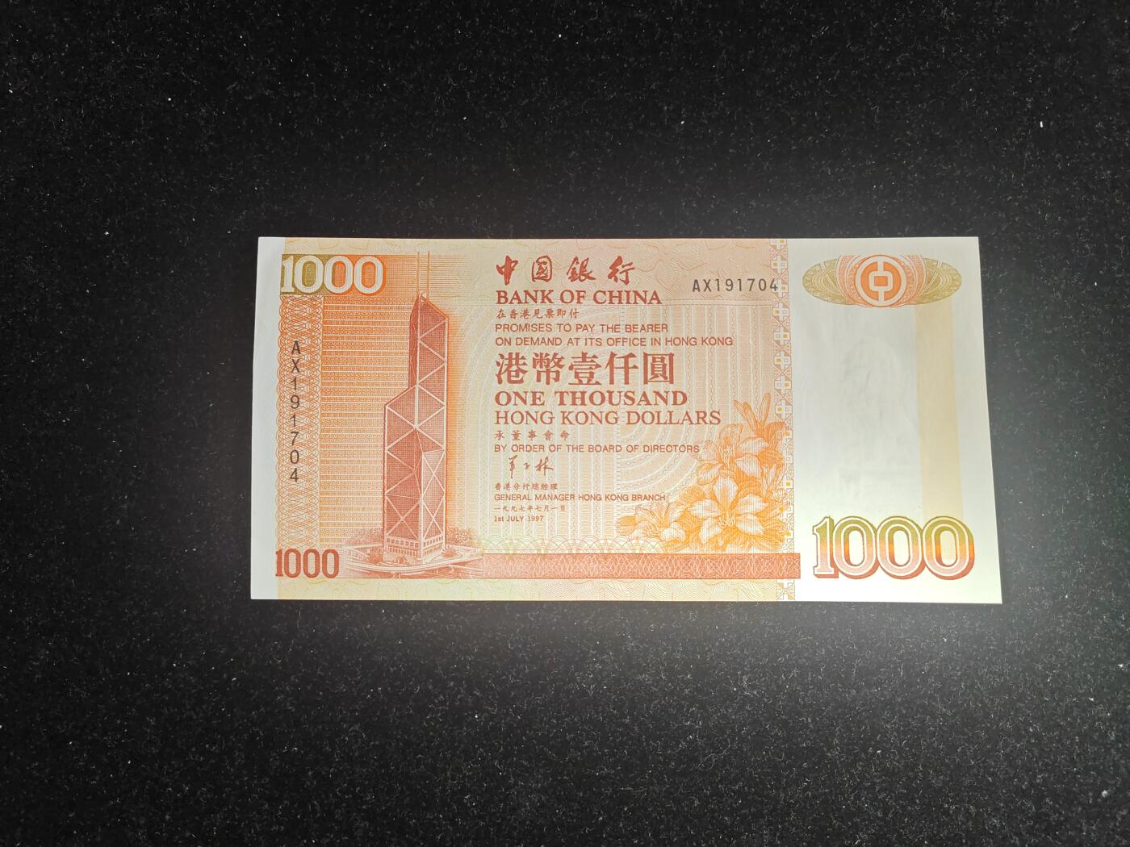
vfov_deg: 54.9
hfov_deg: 69.4
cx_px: 565
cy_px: 424
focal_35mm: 25
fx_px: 816
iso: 160
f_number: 1.9
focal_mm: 5.3
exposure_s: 1/100
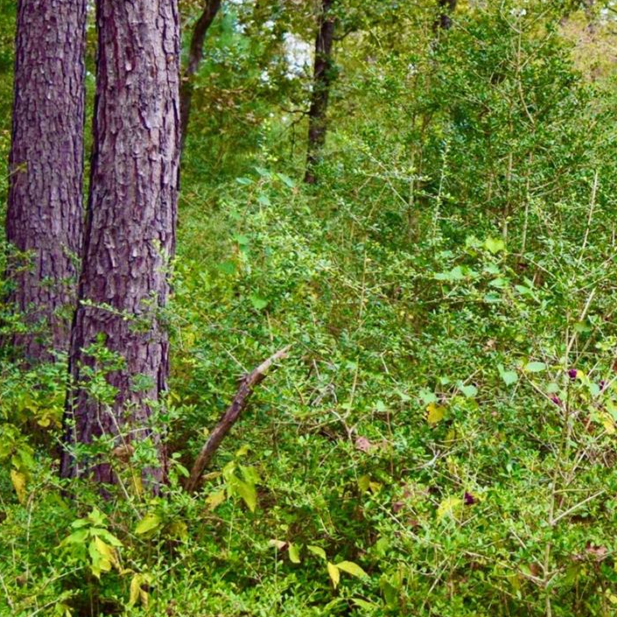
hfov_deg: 19.7
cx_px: 618
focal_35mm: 85
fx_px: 1719
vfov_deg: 20.1
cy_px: 128
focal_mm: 23
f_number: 3.8
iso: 200
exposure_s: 1/320
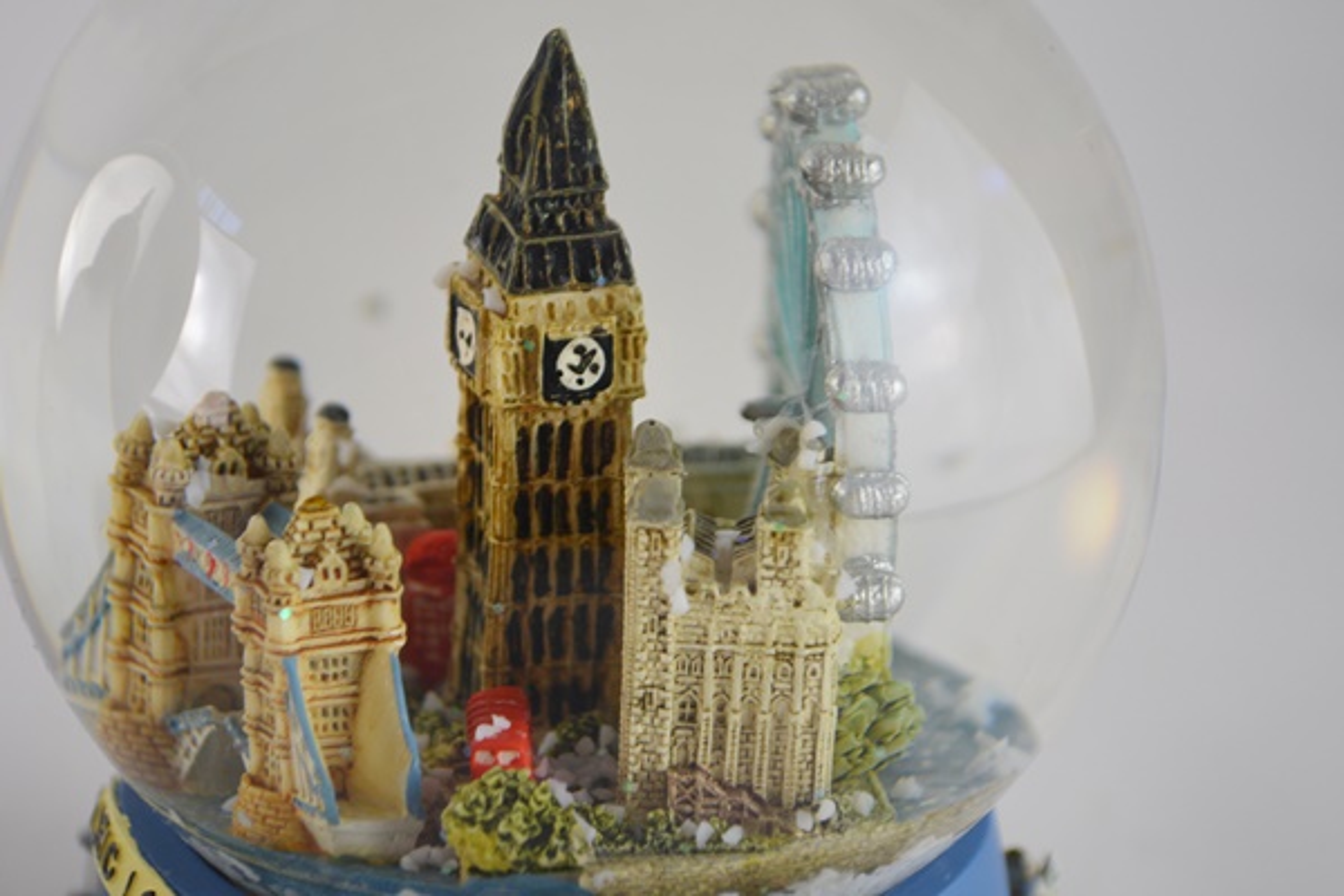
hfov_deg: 24.6
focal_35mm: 82
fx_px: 3080
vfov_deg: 16.6
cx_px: 672
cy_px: 448
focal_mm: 55
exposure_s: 1/125
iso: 400
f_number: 5.6
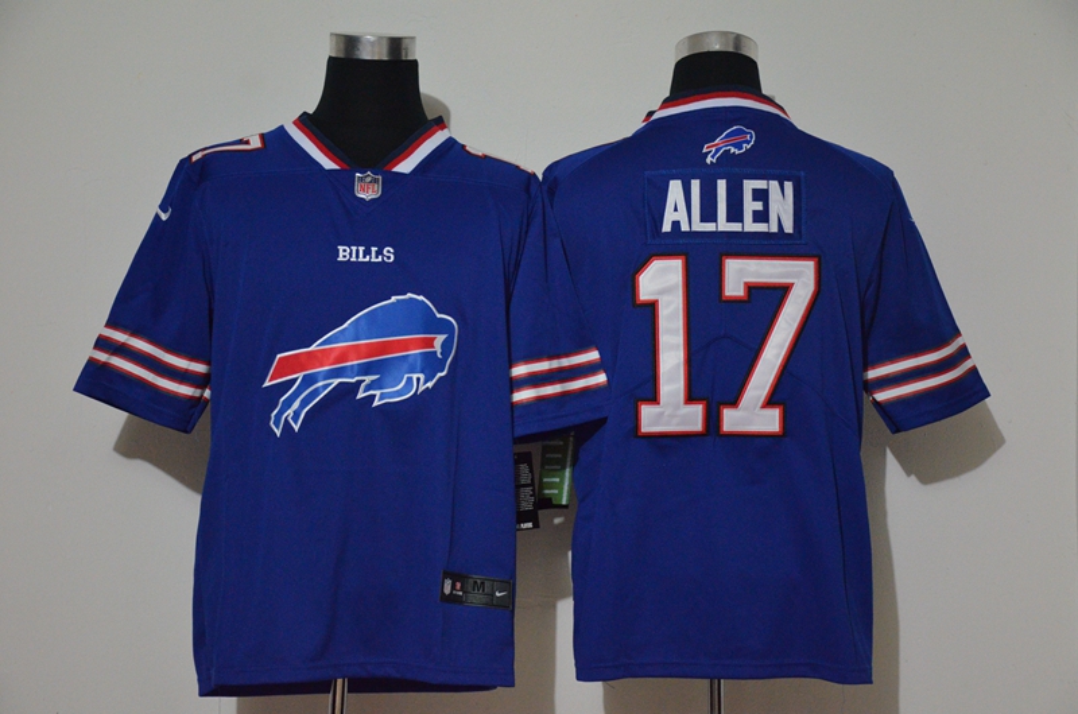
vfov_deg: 18.1
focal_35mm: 75
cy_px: 357
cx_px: 539
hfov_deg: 27.0
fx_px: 2241
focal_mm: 50
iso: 4000
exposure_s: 1/20
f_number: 4.8
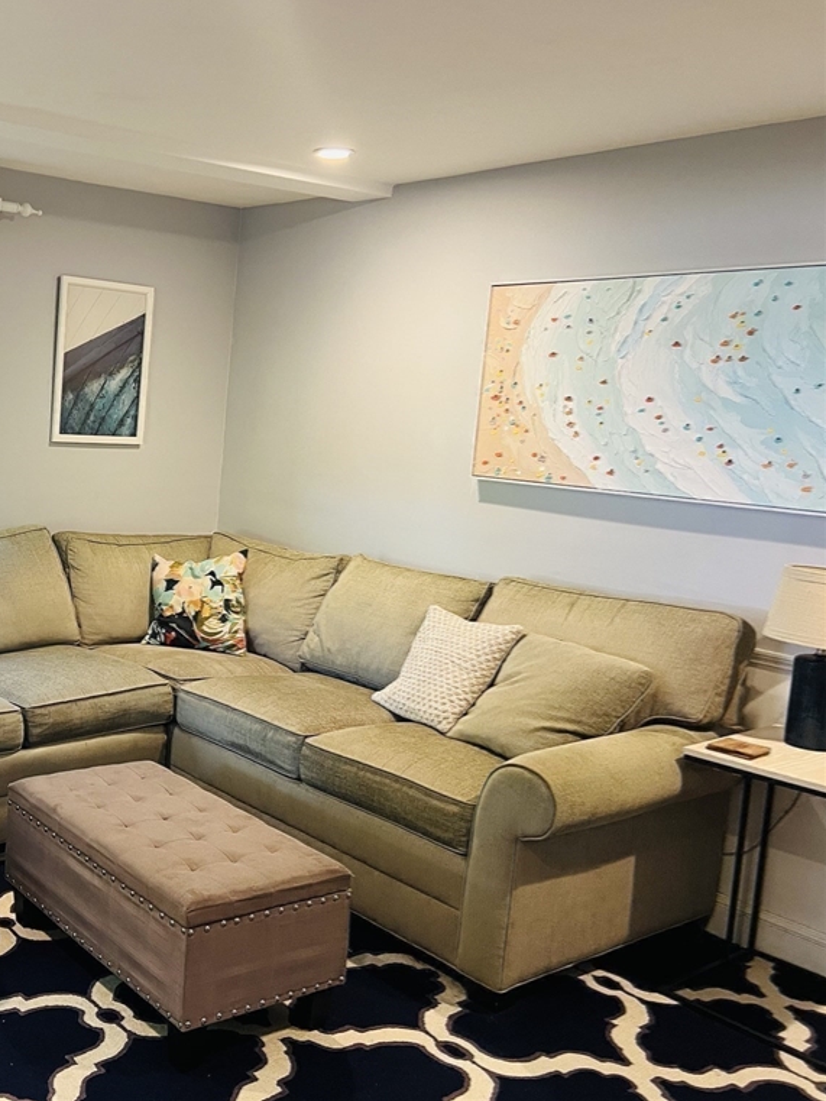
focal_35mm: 35
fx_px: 1113
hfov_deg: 38.0
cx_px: 87
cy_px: 547
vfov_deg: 52.6
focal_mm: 5.7
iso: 200
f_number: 1.5
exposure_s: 1/60
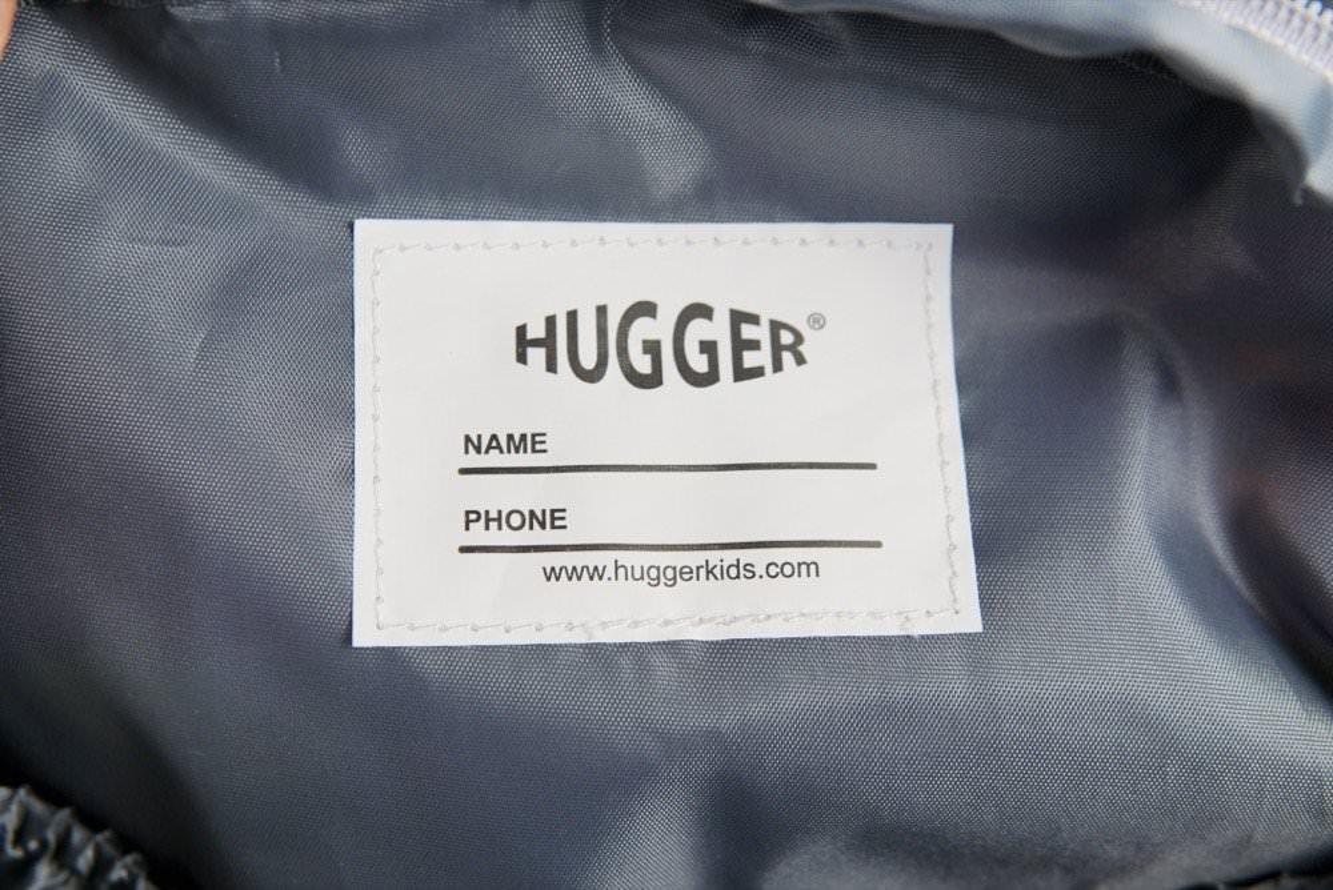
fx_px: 1667
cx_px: 666
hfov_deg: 43.6
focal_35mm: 45
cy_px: 445
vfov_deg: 29.9
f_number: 4
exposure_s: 1/60
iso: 125
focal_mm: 30
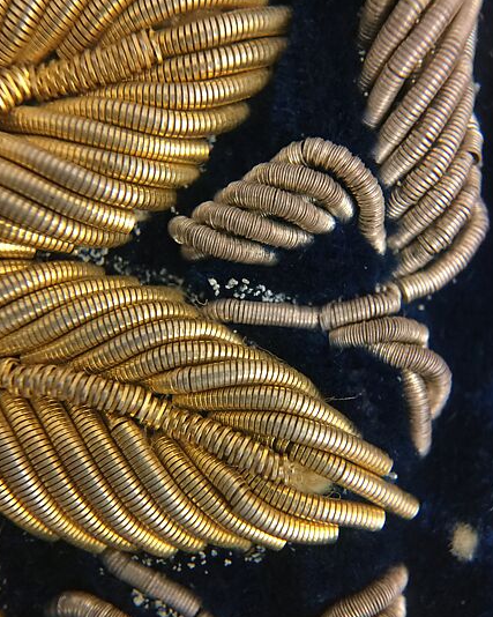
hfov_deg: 43.3
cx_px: 252
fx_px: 620
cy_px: 322
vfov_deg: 52.8
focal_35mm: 34
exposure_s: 1/30
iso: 160
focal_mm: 3.3
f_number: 2.4
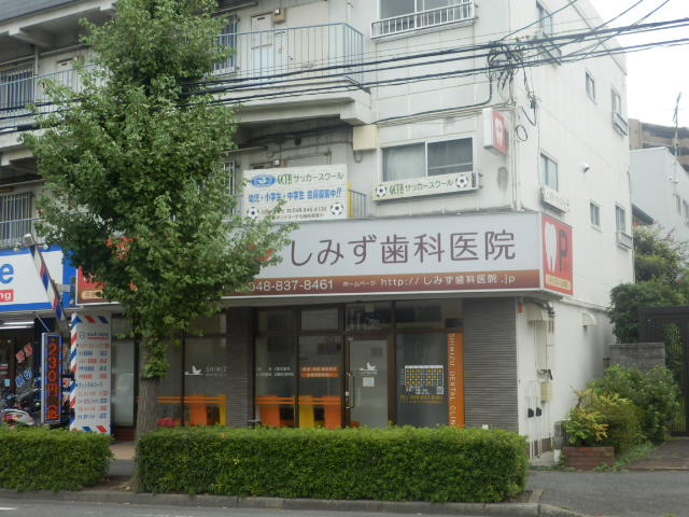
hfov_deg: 33.8
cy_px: 258
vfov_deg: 25.7
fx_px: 1135
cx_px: 344
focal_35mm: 57
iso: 80
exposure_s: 1/200
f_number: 4.5
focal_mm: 10
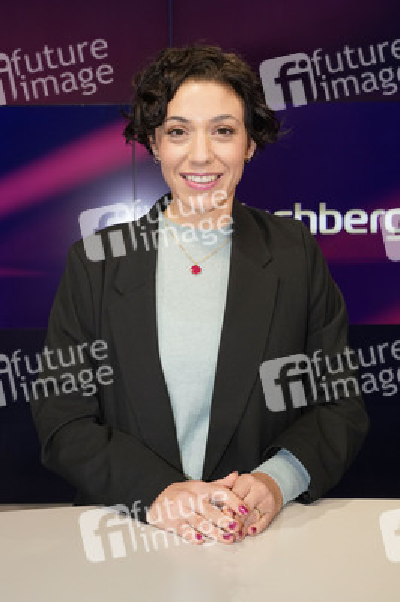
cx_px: 200
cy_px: 301
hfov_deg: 33.3
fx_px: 668
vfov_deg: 48.5
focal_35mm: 40
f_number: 5.6
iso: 2000
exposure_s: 1/125
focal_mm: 40
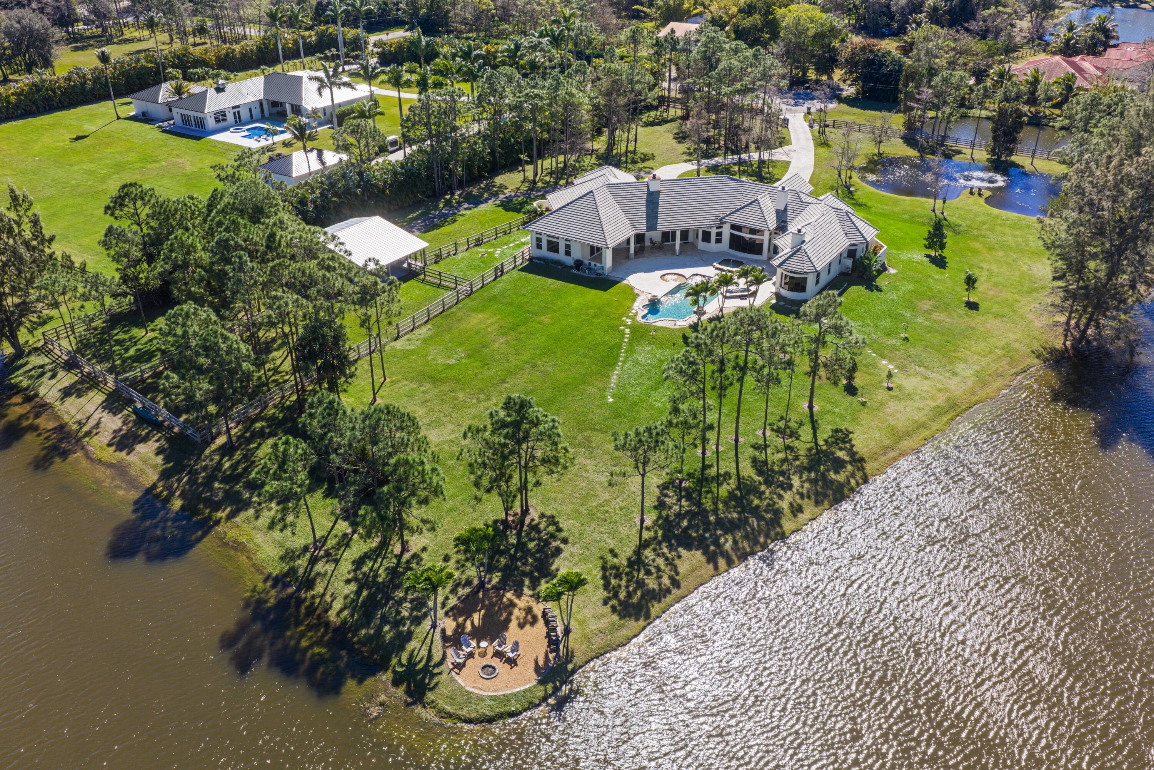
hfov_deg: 65.5
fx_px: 897
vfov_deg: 46.4
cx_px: 577
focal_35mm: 28
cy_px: 385
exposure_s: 1/120
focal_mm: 14.45
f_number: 5
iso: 100
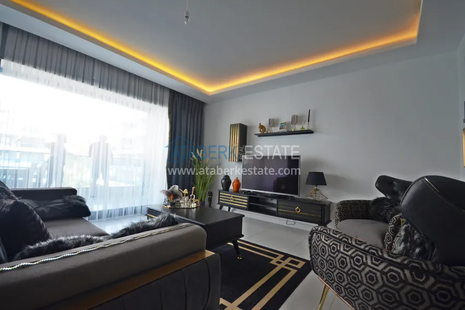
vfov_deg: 77.3
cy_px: 155
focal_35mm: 15
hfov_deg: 100.4
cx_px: 232
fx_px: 194
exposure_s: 1/100
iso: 400
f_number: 5
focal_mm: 10
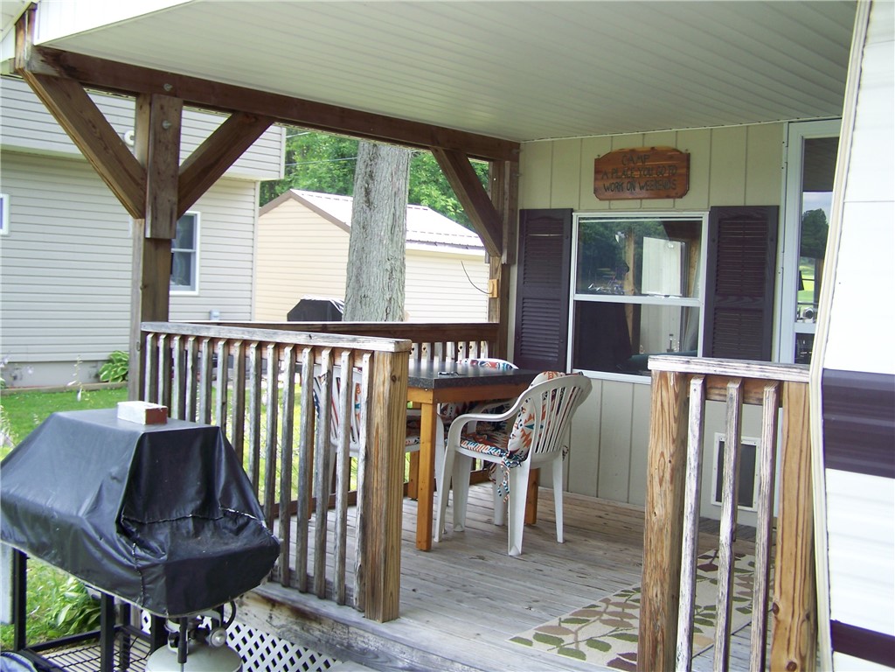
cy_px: 336
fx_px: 982
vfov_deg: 37.7
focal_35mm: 38
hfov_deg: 49.0
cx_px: 448
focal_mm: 6.3
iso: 64
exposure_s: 1/100
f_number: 2.8
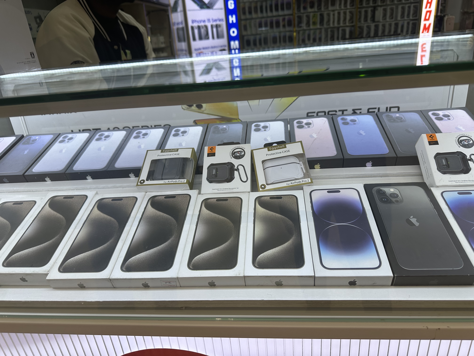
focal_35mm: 24
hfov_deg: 71.6
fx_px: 329
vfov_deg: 56.8
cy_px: 178
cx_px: 237
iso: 80
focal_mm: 6.86
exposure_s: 1/412
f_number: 1.78
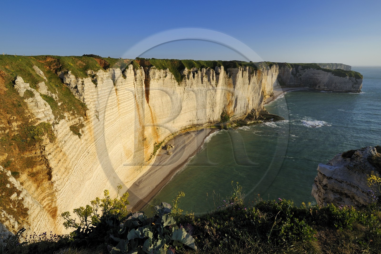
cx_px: 190
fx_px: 148
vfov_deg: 81.2
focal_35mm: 14
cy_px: 127
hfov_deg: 104.3
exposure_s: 1/250
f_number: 13
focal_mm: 14
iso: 200
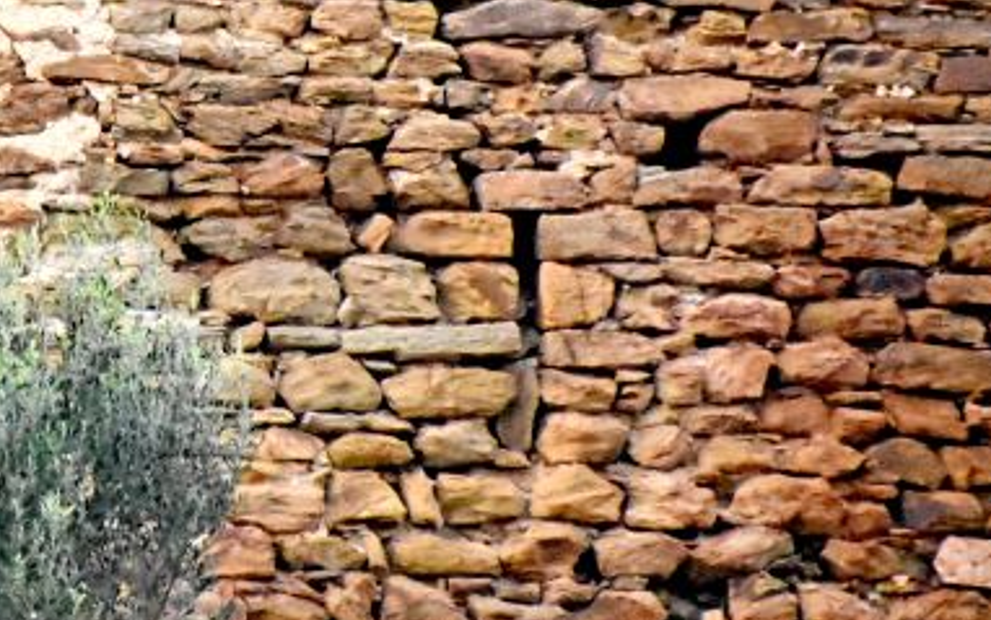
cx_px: -91
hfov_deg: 1.7
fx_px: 33176
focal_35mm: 1228
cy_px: -13
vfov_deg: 1.1
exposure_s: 1/1250
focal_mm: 300
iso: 20000
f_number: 9
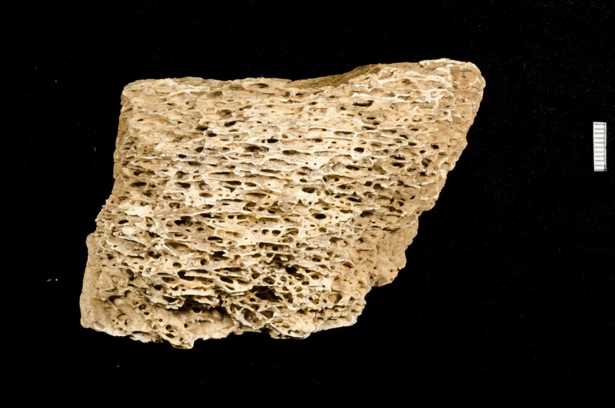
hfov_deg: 22.7
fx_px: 1535
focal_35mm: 90
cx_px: 308
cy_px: 204
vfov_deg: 15.1
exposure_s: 1/2
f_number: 32
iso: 220
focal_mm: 60
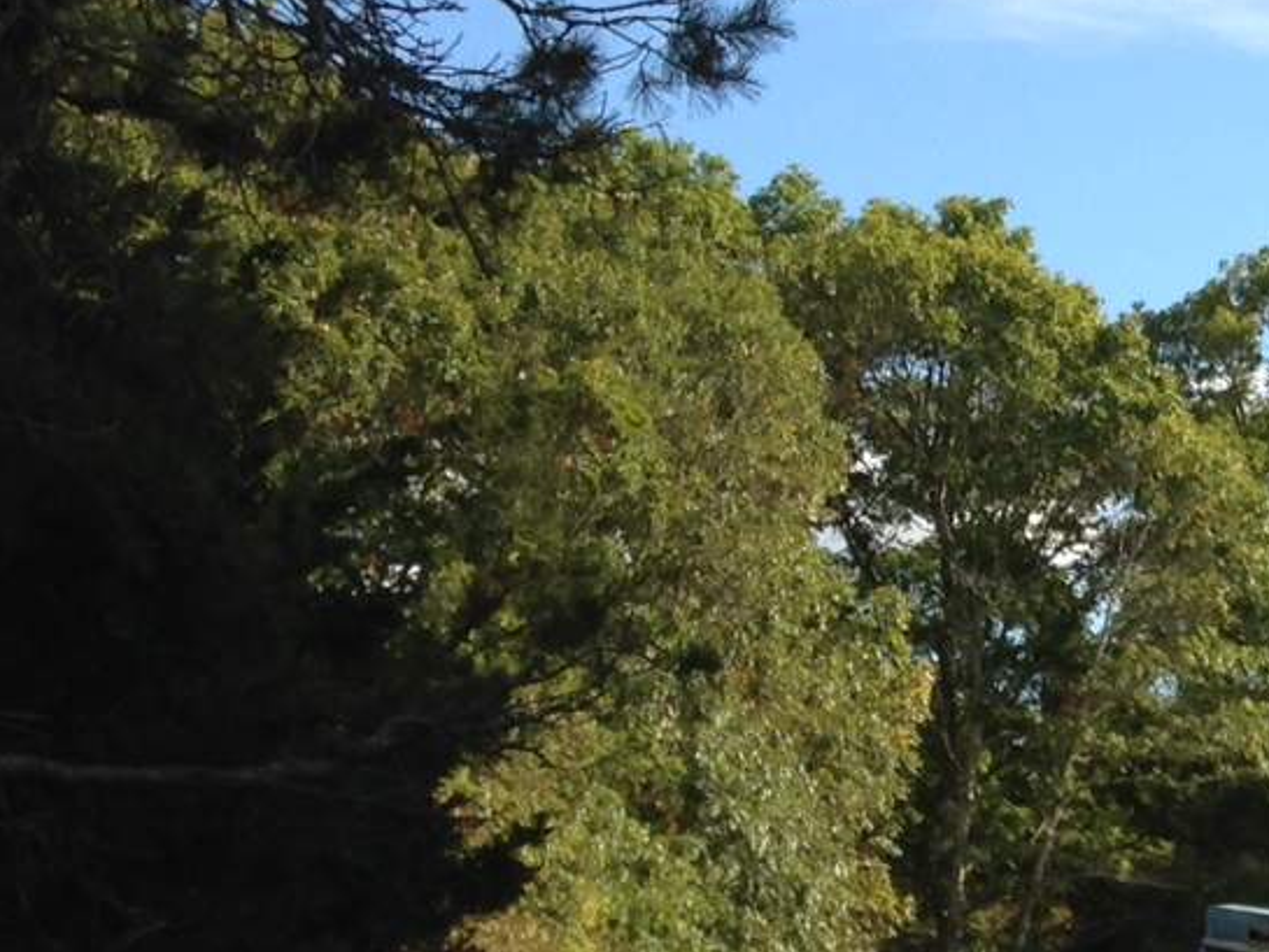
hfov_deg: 14.4
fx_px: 4547
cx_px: 2103
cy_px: 696
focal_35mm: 124
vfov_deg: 11.9
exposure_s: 1/847
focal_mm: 4.12
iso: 50
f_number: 2.4
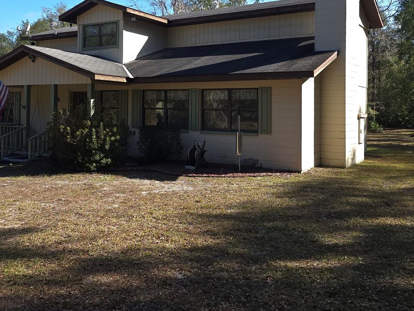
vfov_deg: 37.2
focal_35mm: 38
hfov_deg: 48.8
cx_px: 172
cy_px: 95
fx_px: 454
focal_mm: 6.3
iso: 12
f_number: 1.7
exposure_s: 1/258
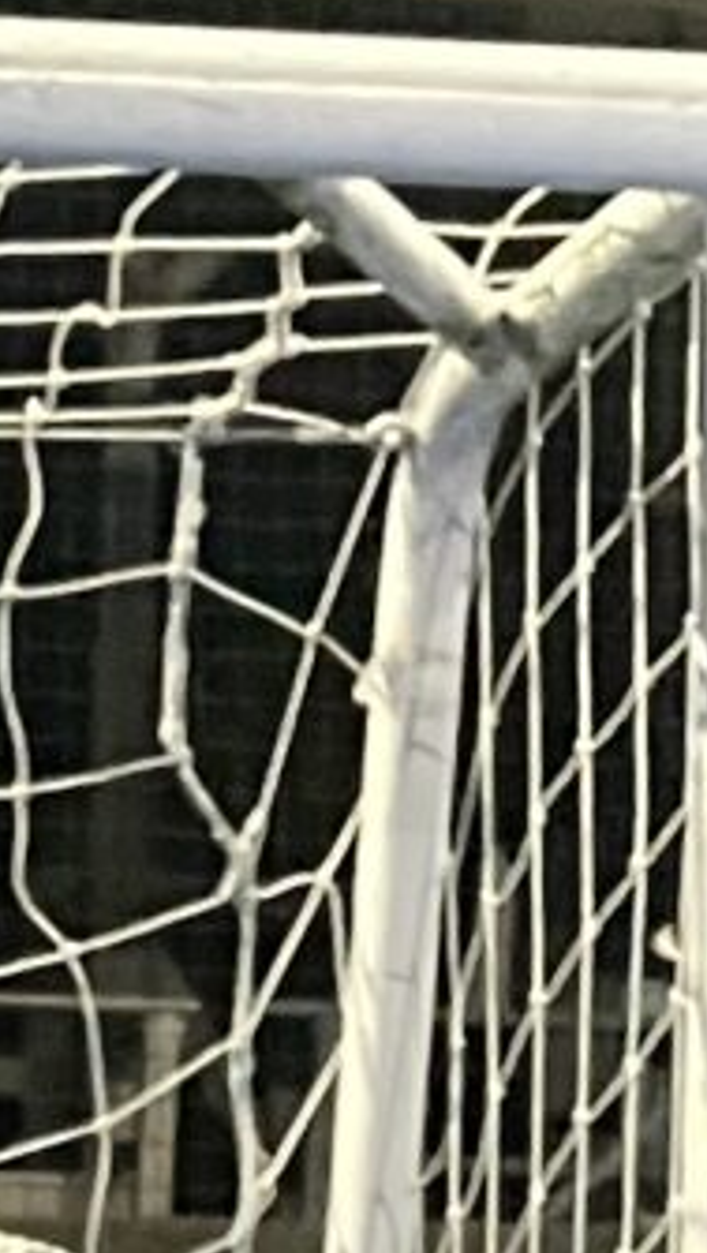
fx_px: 7748
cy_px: 2697
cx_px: -307
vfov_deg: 8.6
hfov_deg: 5.2
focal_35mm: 233
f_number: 1.8
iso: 400
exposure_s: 1/30
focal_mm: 3.99
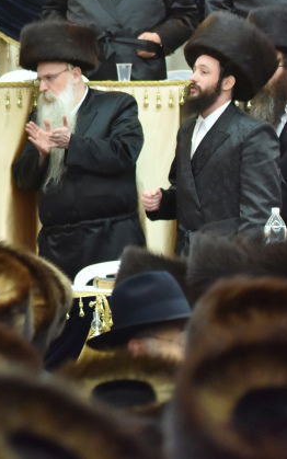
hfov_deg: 3.5
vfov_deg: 5.6
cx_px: -147
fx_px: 4679
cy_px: 86
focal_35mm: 374
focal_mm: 150
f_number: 5
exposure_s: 1/160
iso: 2000
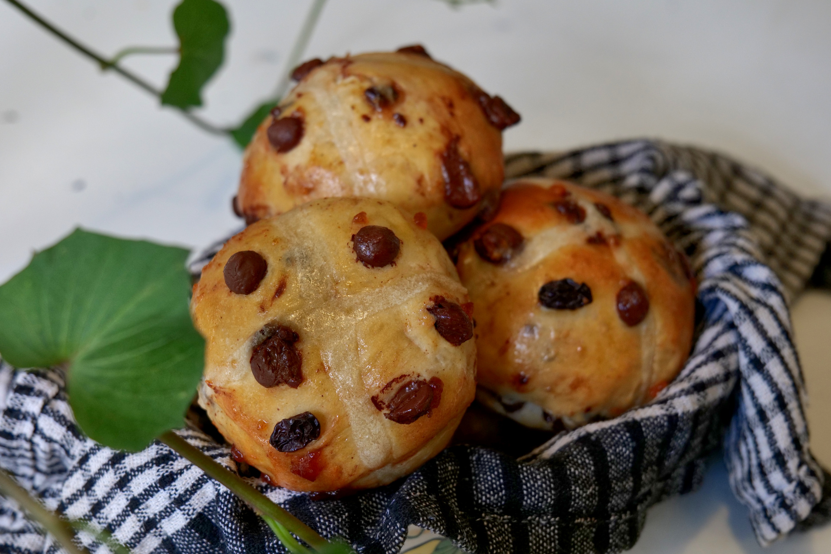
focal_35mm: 60
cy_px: 277
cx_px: 416
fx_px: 1385
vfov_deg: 22.6
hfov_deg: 33.4
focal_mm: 60
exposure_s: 1/80
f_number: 7.1
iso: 1600
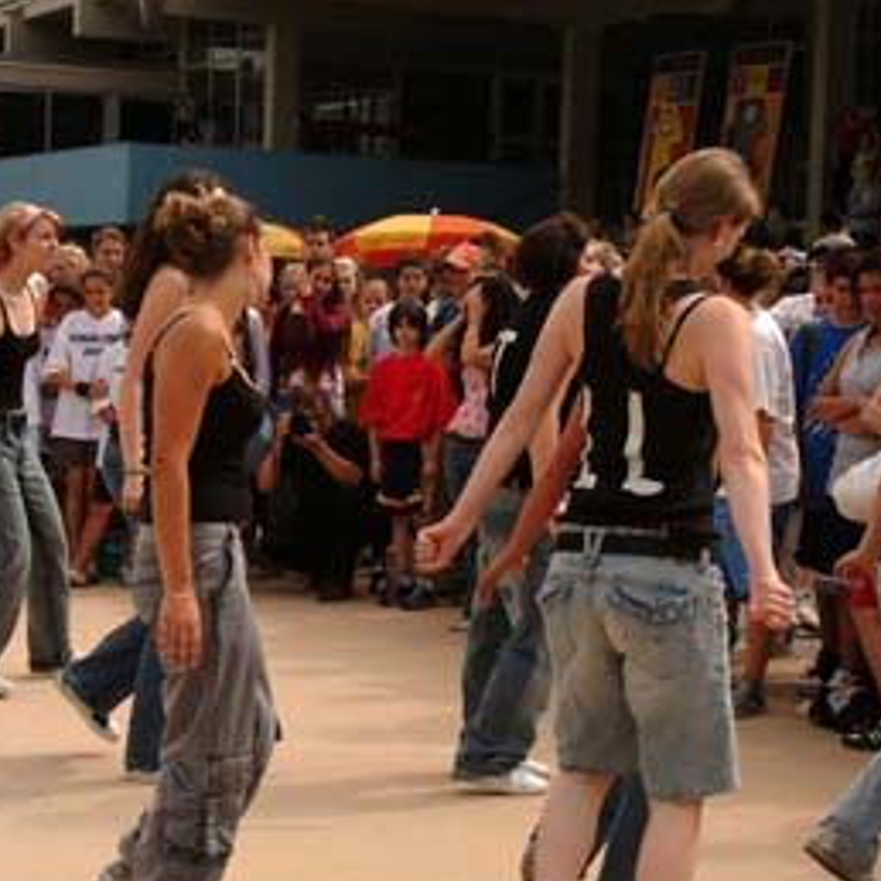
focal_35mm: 76
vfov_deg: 22.8
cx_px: 423
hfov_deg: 22.8
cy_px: 459
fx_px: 2188
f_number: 9.5
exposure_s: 1/350
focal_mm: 28
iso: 200
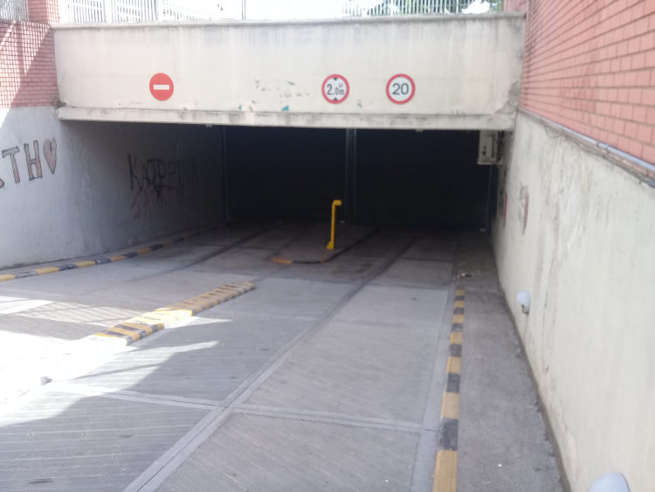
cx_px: 328
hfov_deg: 58.3
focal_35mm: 31
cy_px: 246
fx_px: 587
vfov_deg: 45.5
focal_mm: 3.3
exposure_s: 1/173
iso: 50
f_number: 2.2
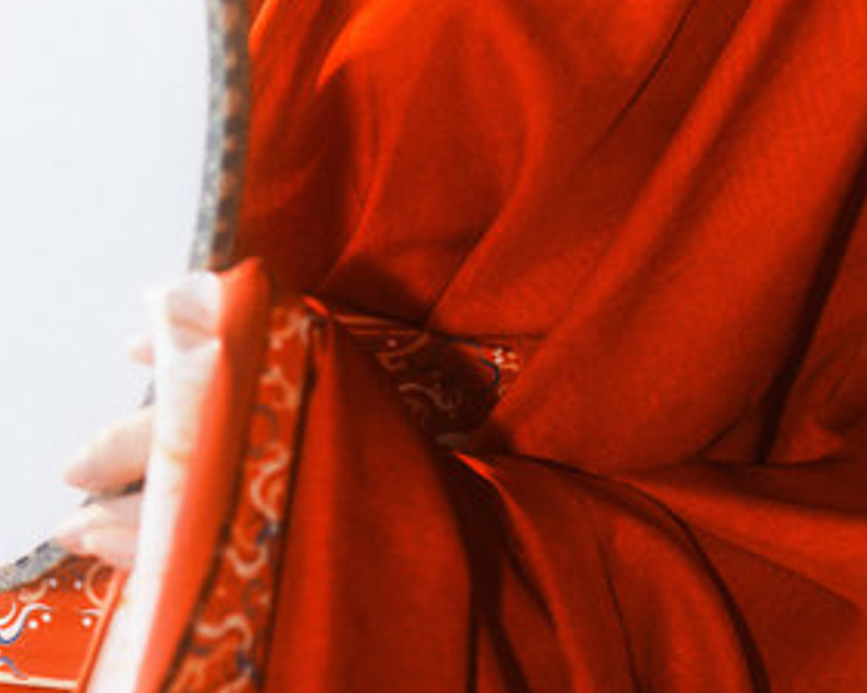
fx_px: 5799
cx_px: -90
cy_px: -402
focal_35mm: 226
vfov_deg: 6.7
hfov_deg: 8.5
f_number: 1.2
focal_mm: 50
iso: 400
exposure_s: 1/200
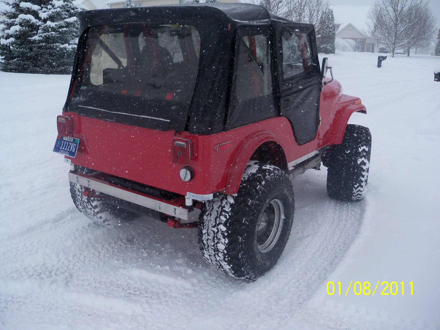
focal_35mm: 35
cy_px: 165
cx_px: 220
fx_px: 445
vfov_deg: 40.7
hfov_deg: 52.6
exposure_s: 1/320
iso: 80
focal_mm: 6.2
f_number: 3.5
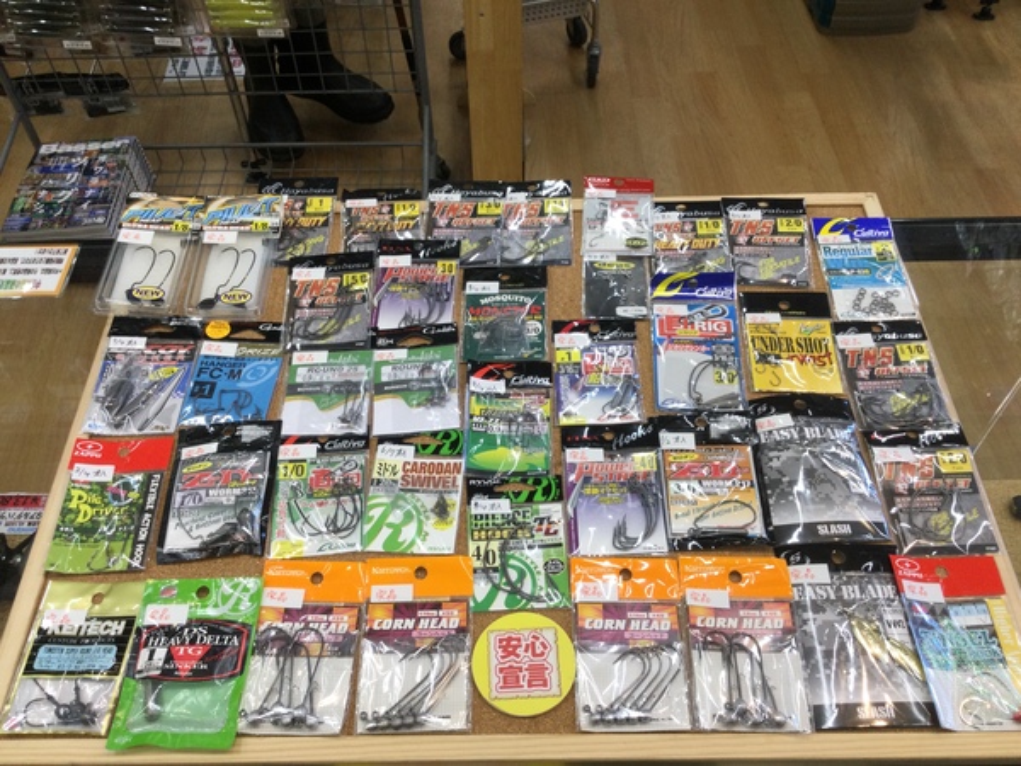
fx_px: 914
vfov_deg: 45.4
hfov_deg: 58.4
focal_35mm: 31
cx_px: 510
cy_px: 383
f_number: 2.4
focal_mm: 3.3
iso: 25
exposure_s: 1/40
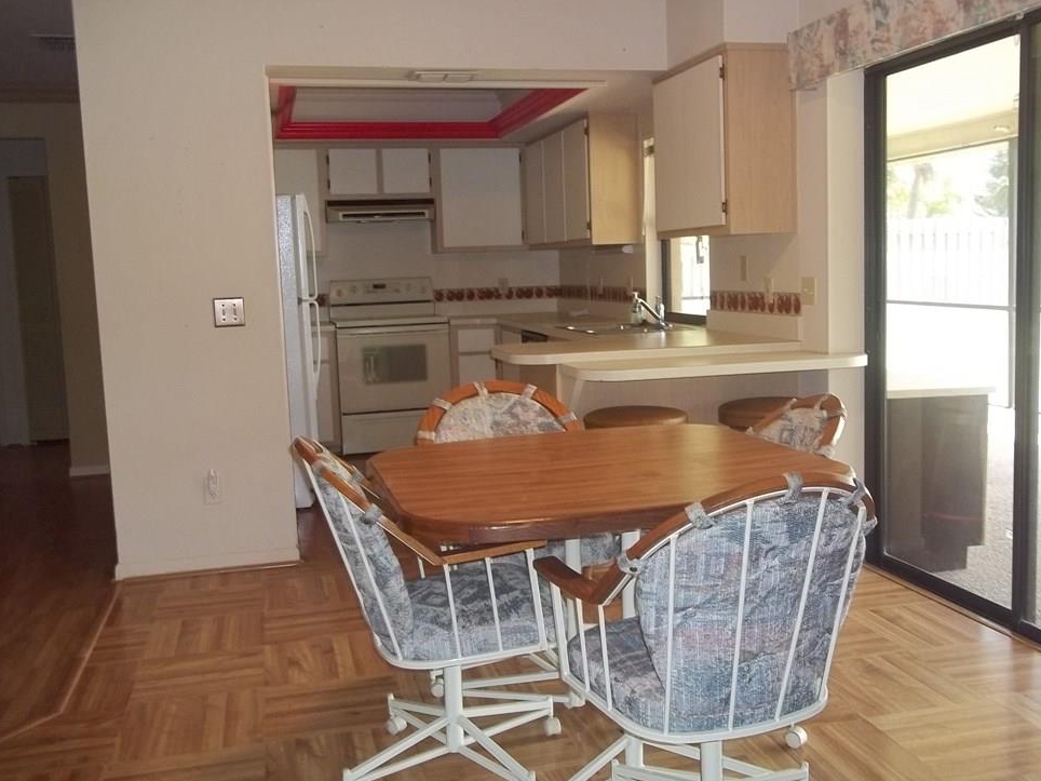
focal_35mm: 34
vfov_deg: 41.8
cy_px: 391
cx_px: 538
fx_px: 1022
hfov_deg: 53.9
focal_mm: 5.7
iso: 160
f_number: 2.9
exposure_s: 1/30
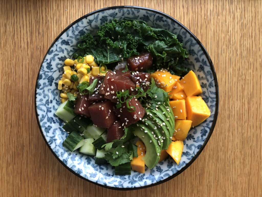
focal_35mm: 28
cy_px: 98
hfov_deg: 63.4
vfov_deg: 49.7
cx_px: 131
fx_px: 212
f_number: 1.8
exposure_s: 1/40
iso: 25
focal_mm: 4
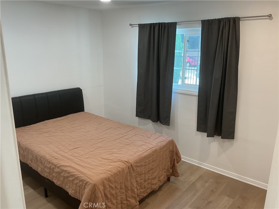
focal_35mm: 29
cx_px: 140
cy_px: 104
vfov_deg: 48.2
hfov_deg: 61.7
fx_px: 234
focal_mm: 3
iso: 40
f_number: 1.8
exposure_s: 1/60
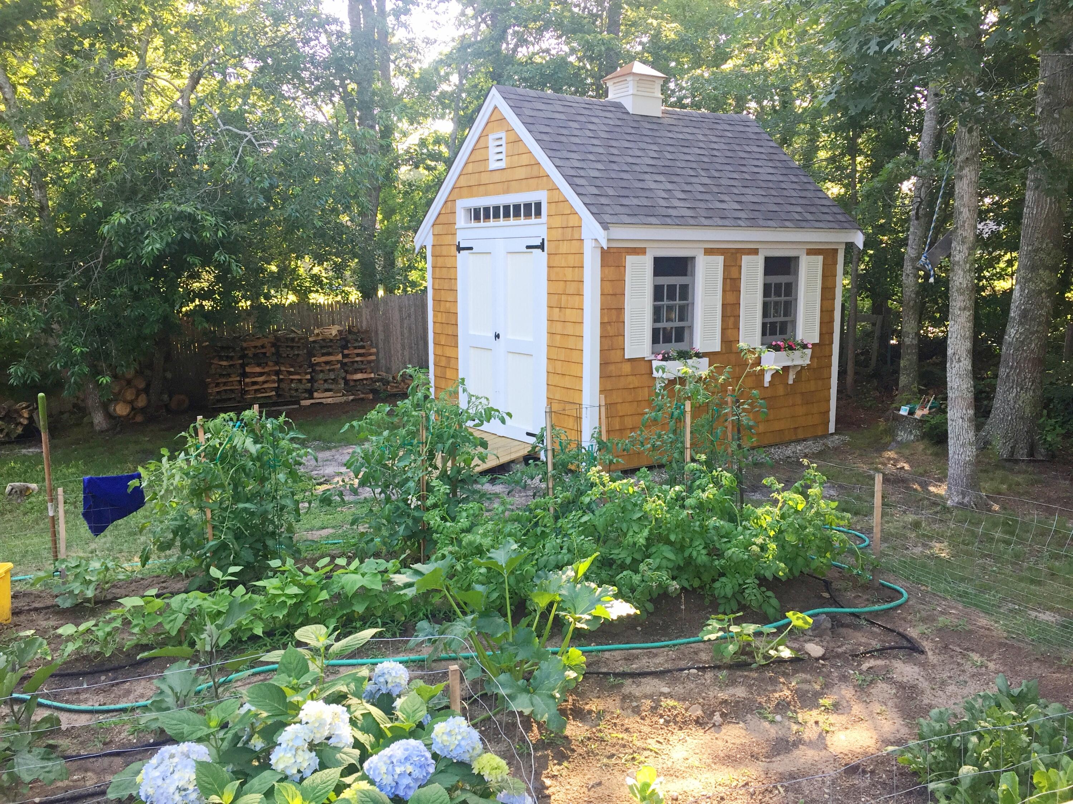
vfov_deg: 48.2
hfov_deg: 61.7
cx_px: 536
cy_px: 402
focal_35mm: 29
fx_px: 899
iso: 50
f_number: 2.2
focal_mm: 4.15
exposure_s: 1/120
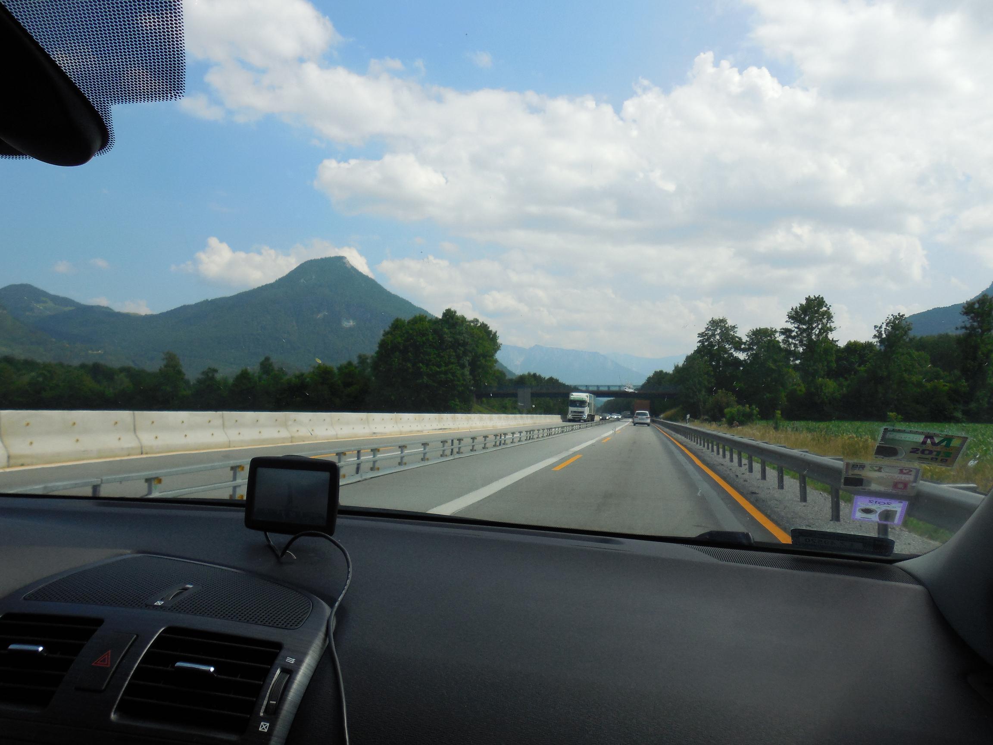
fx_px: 746
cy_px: 372
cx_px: 496
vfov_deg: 53.1
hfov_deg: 67.3
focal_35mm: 26
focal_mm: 4.6
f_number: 3.5
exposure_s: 1/1250
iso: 125
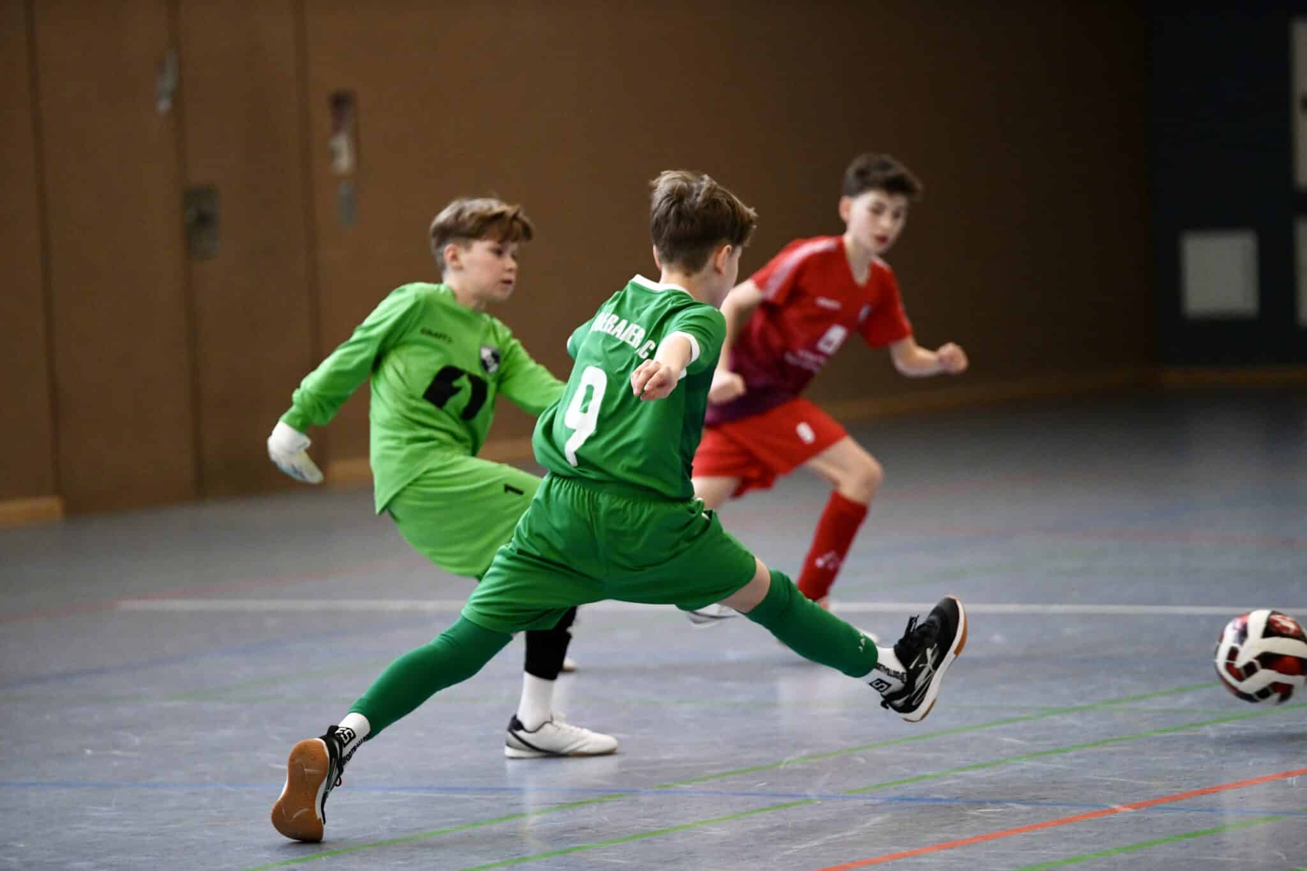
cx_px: 654
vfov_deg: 6.9
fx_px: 7260
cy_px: 436
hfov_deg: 10.3
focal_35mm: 200
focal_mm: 200
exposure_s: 1/1250
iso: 5000
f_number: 2.8
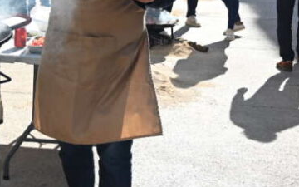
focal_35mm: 90
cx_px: 9
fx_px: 733
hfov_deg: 22.3
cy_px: 16
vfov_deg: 14.4
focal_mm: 31
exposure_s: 1/1250
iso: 500
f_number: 5.6
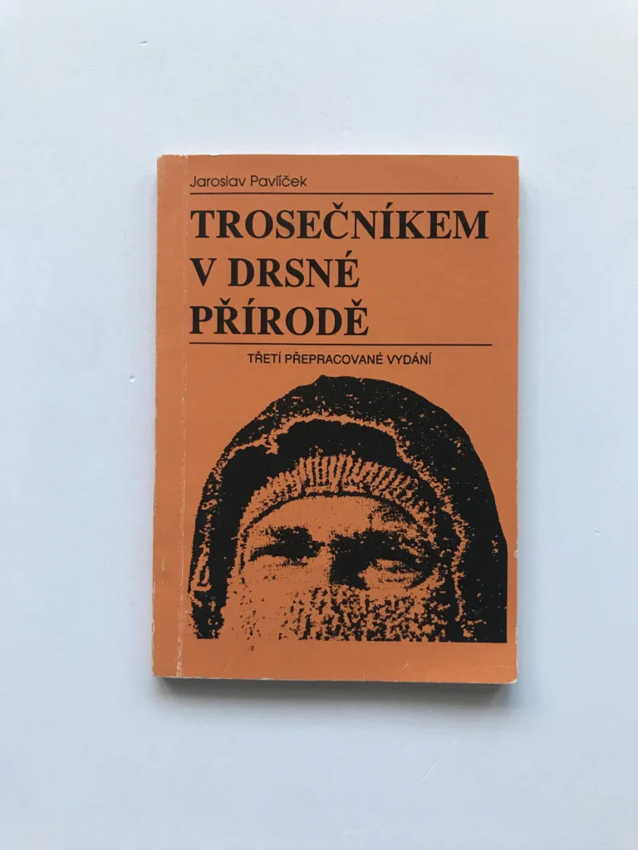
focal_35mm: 28
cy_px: 425
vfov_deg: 63.4
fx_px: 688
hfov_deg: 49.7
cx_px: 319
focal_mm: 3.99
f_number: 1.8
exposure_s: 1/30
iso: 25
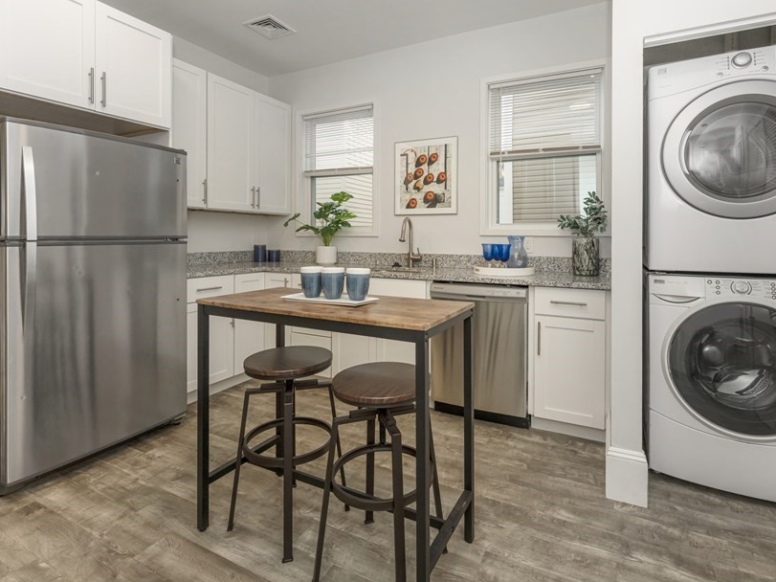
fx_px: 381
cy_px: 272
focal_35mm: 17
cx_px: 420
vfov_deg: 74.6
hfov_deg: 90.8
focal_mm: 14
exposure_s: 1/125
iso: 500
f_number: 7.1
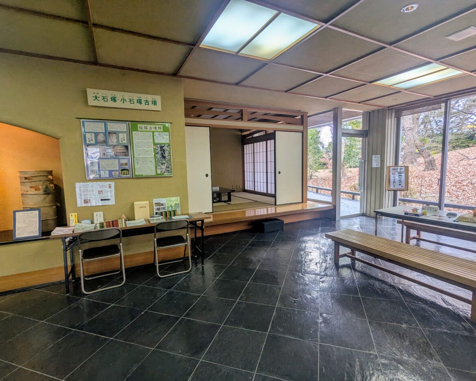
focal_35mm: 17
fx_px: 240
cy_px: 194
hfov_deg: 89.6
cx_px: 244
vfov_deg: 77.0
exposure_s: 1/120
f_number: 2.2
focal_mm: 2.35
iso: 69
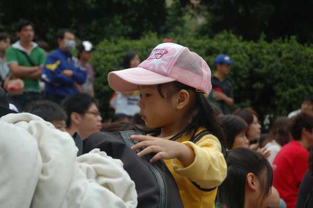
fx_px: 678
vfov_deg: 17.5
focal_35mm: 78
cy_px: 104
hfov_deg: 26.0
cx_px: 156
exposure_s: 1/80
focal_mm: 52
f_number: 5.6
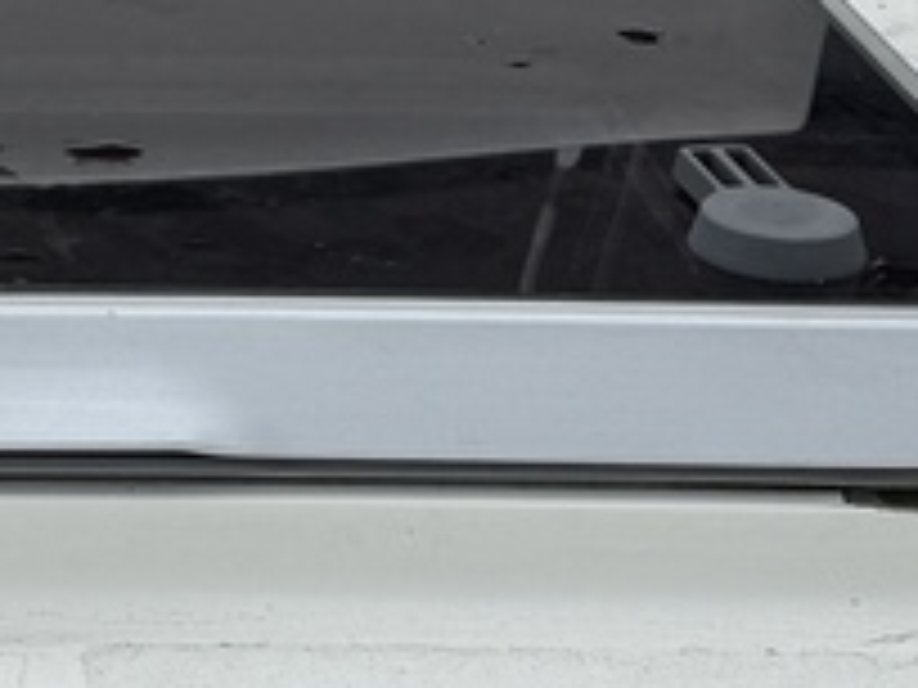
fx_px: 3739
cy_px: -216
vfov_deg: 10.3
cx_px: -189
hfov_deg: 13.6
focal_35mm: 141
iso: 80
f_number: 1.78
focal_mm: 6.76
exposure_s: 1/1689
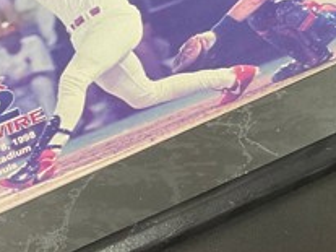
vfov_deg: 11.8
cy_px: 111
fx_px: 1222
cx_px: 511
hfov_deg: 14.5
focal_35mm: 126
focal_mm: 3
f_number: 1.8
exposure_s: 1/60
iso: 160
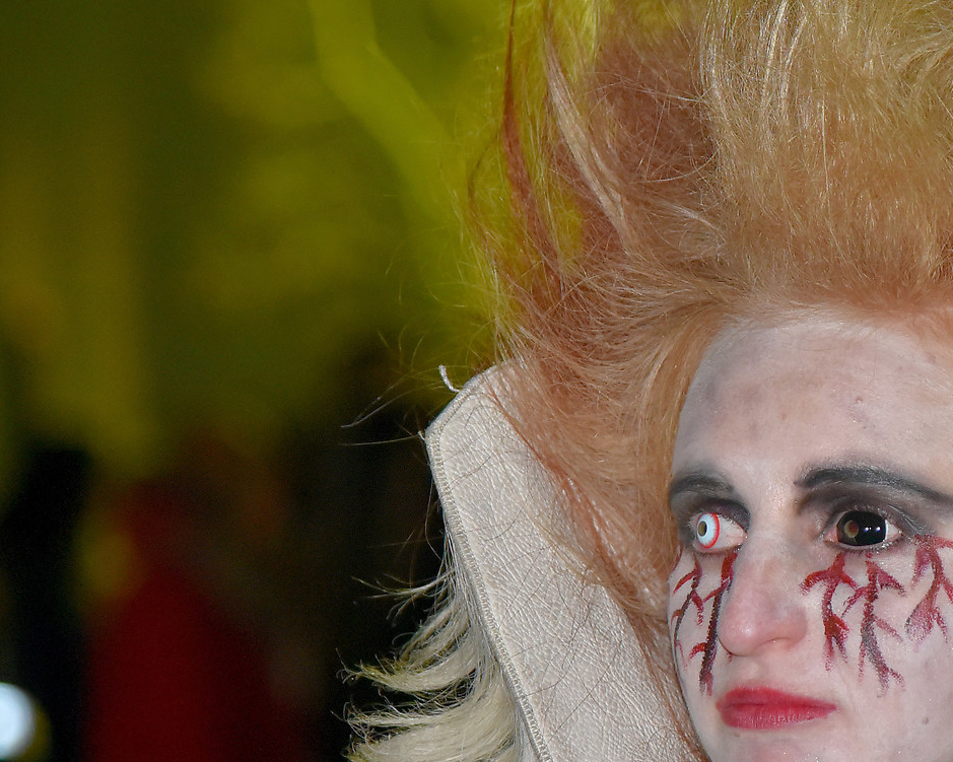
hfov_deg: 6.7
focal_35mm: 288
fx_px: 8122
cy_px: 392
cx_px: 993
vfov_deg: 5.4
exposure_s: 1/60
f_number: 4
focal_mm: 120
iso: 3200
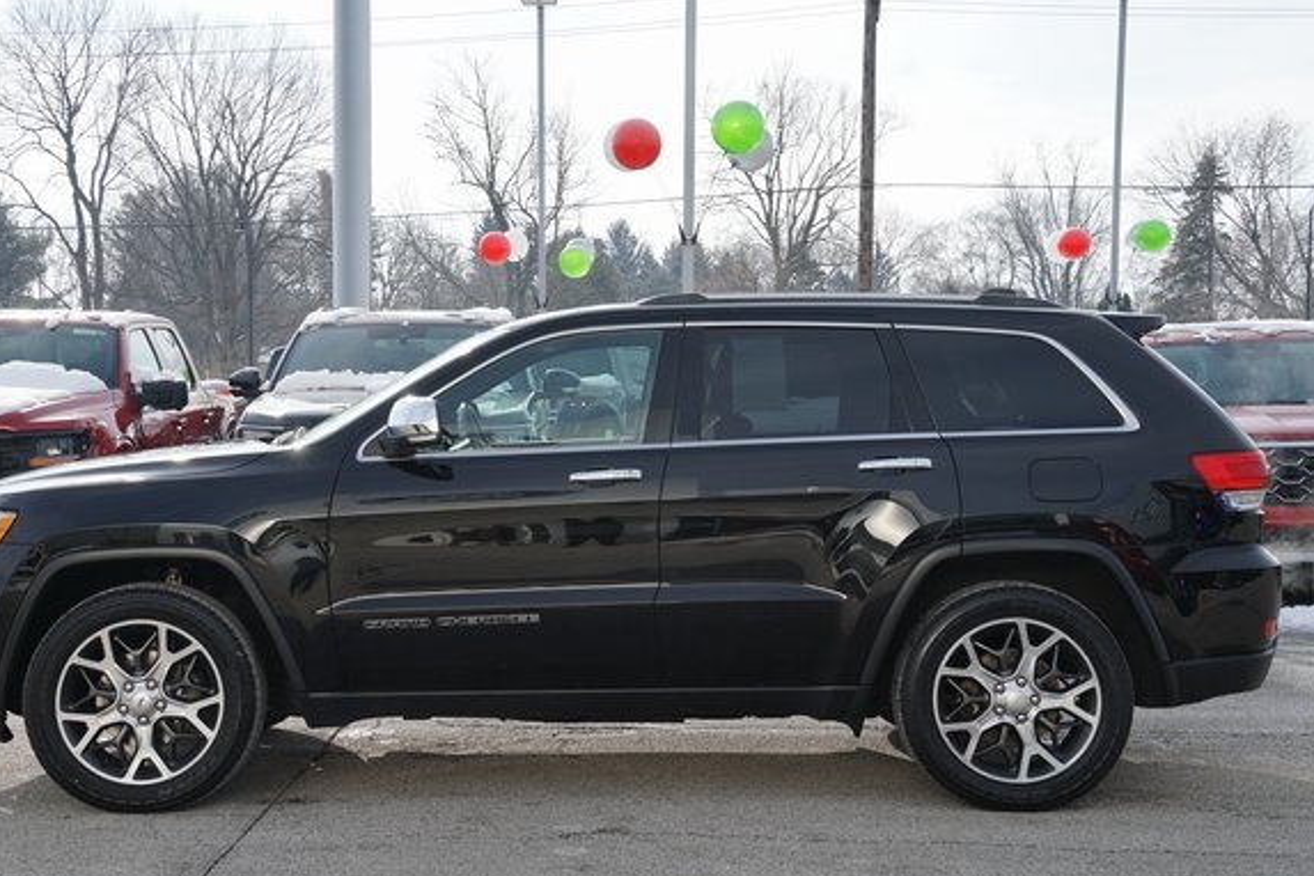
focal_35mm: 57
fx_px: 2080
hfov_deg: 35.0
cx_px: 599
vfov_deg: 23.8
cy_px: 483
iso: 100
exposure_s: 1/160
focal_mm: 51
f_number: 11
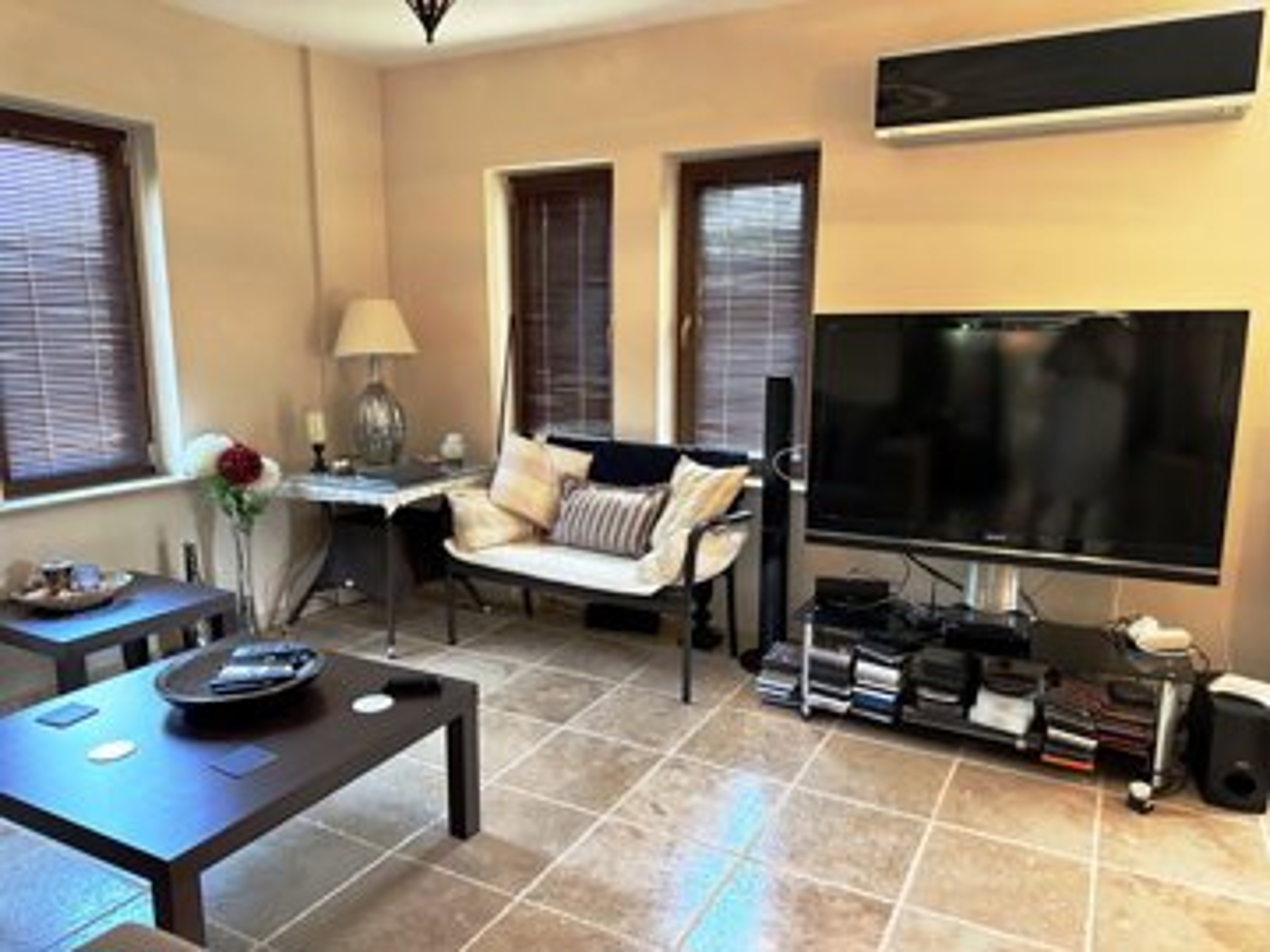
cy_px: 476
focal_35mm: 24
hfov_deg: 71.6
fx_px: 881
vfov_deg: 56.8
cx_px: 635
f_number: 1.78
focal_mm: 6.86
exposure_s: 1/50
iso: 400
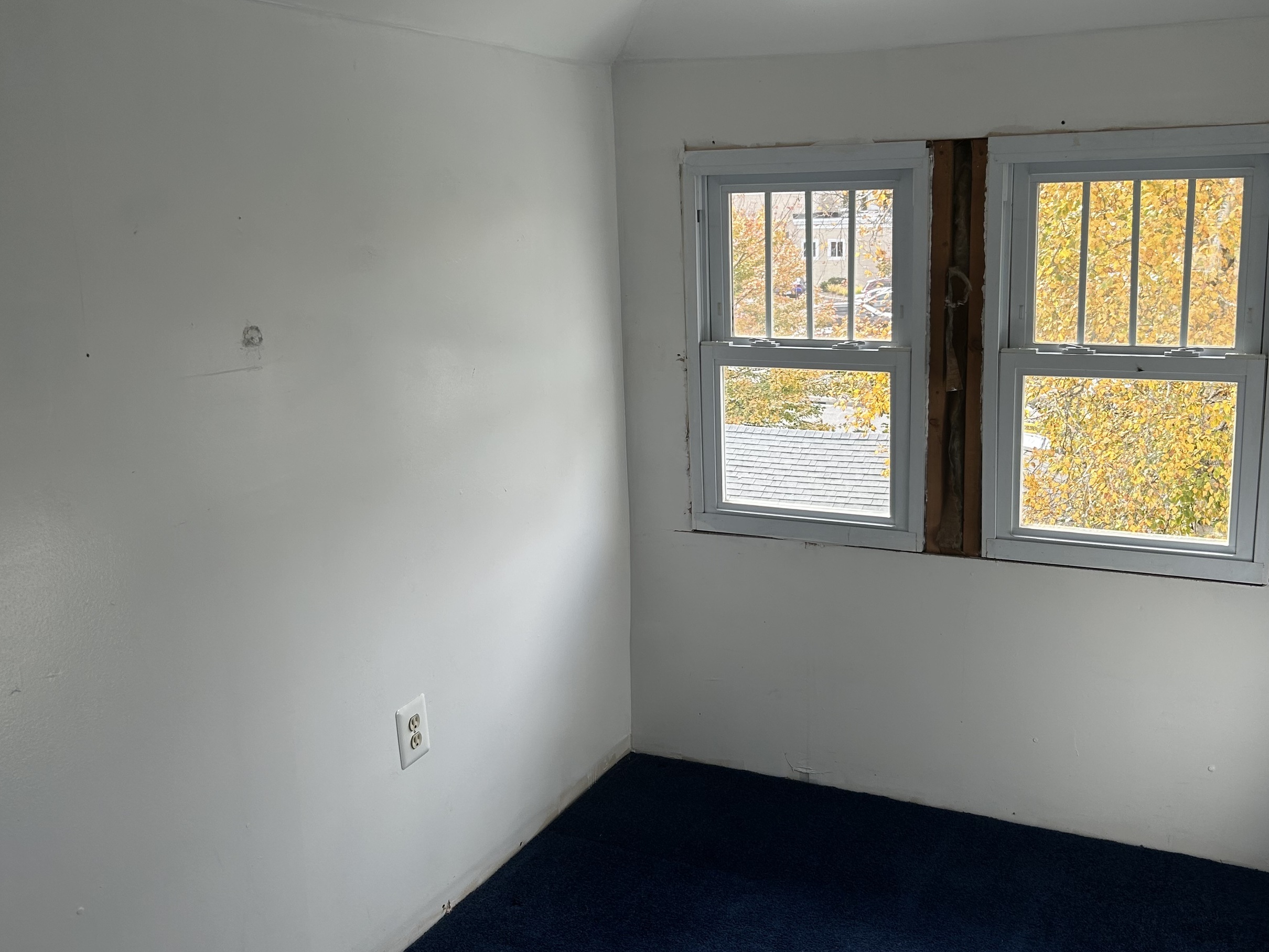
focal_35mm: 33
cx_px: 730
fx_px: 1210
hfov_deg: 55.1
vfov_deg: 42.9
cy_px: 454
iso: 50
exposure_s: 1/297
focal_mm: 5.7
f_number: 1.5
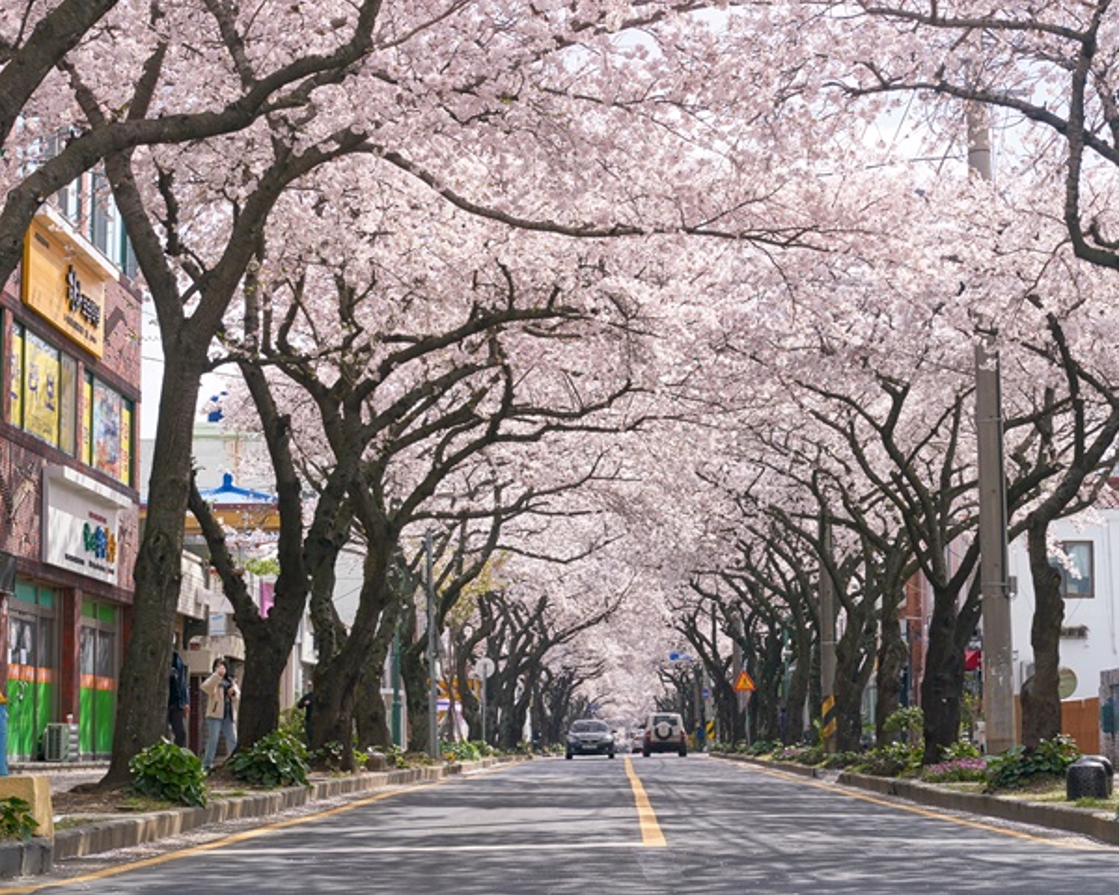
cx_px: 612
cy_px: 443
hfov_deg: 23.8
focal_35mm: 80
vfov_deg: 19.2
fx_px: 2649
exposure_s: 1/400
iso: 200
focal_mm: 70
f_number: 11
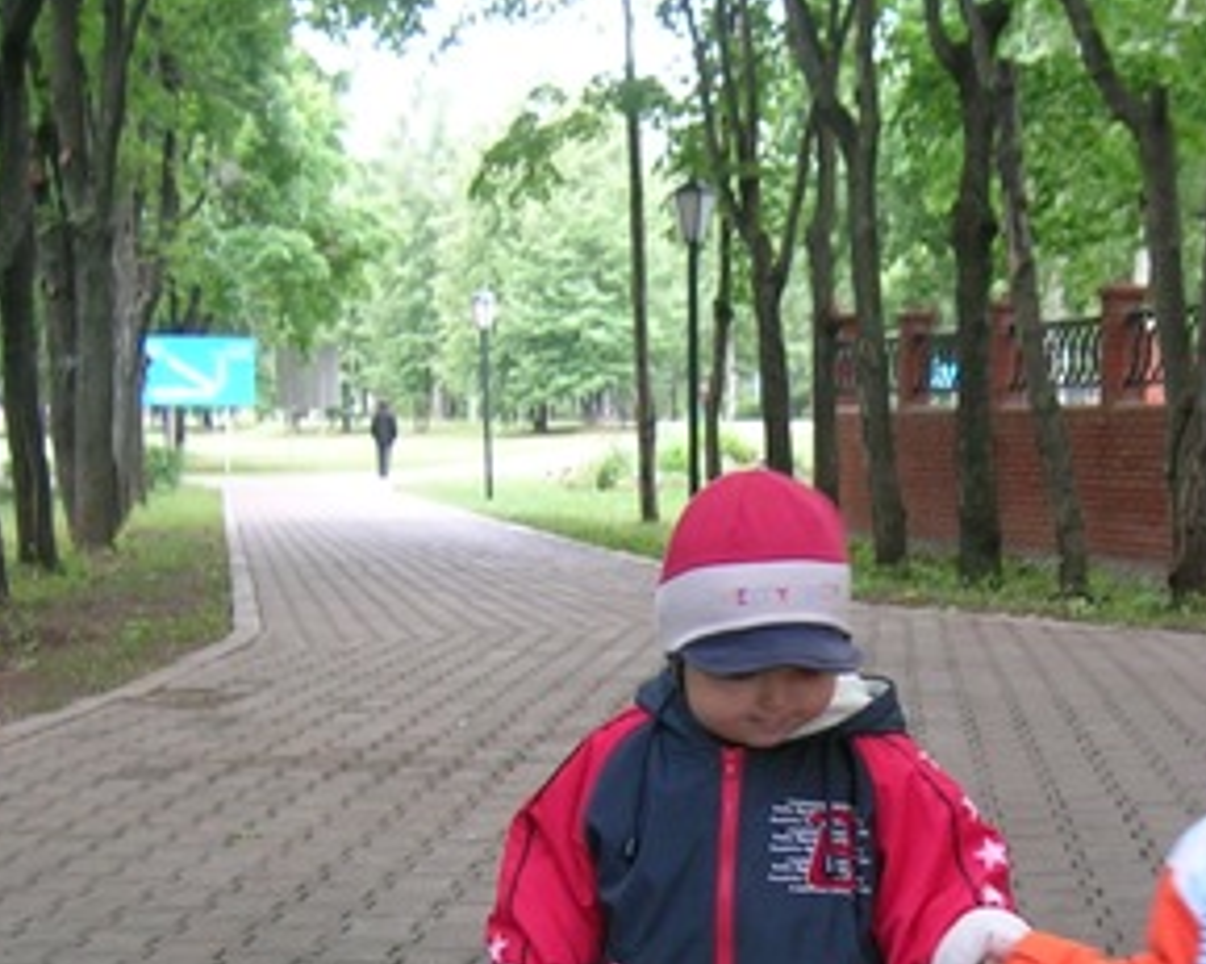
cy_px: 876
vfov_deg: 21.1
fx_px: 2533
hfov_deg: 26.4
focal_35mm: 71
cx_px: 922
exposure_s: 1/42.8
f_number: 2.8
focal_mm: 5.4
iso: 50
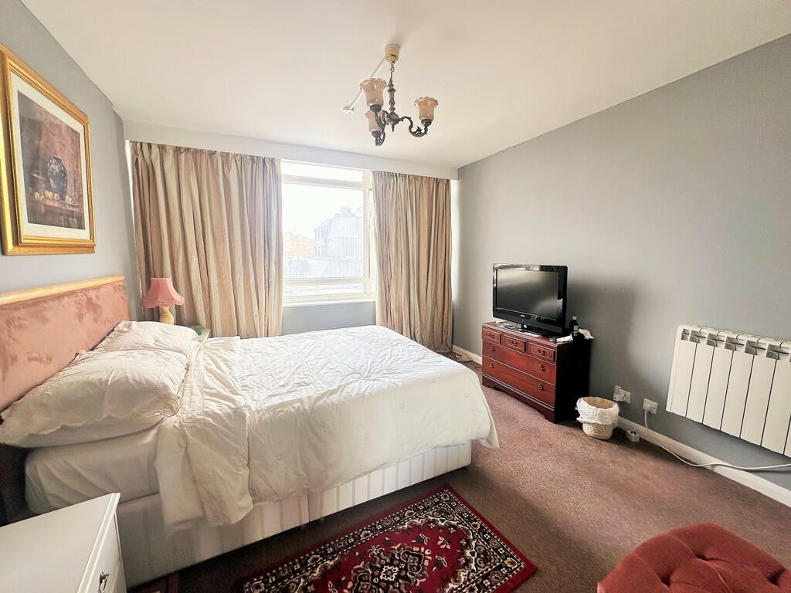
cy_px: 296
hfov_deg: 102.1
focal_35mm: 14
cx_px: 396
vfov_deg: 85.7
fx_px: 320
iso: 40
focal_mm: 2.22
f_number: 2.2
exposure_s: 1/131
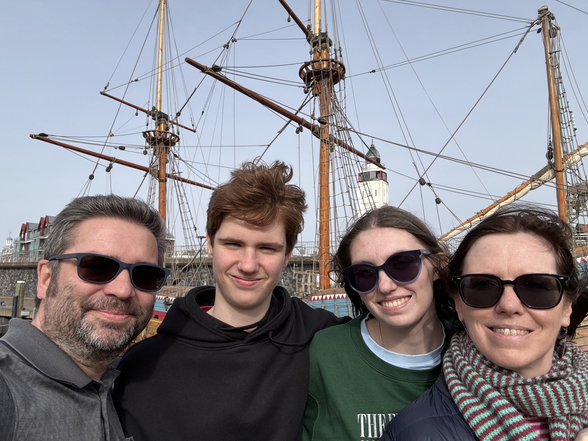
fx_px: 391
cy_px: 220
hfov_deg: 73.9
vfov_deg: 58.9
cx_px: 294
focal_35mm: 23
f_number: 1.9
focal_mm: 2.69
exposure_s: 1/900
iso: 25
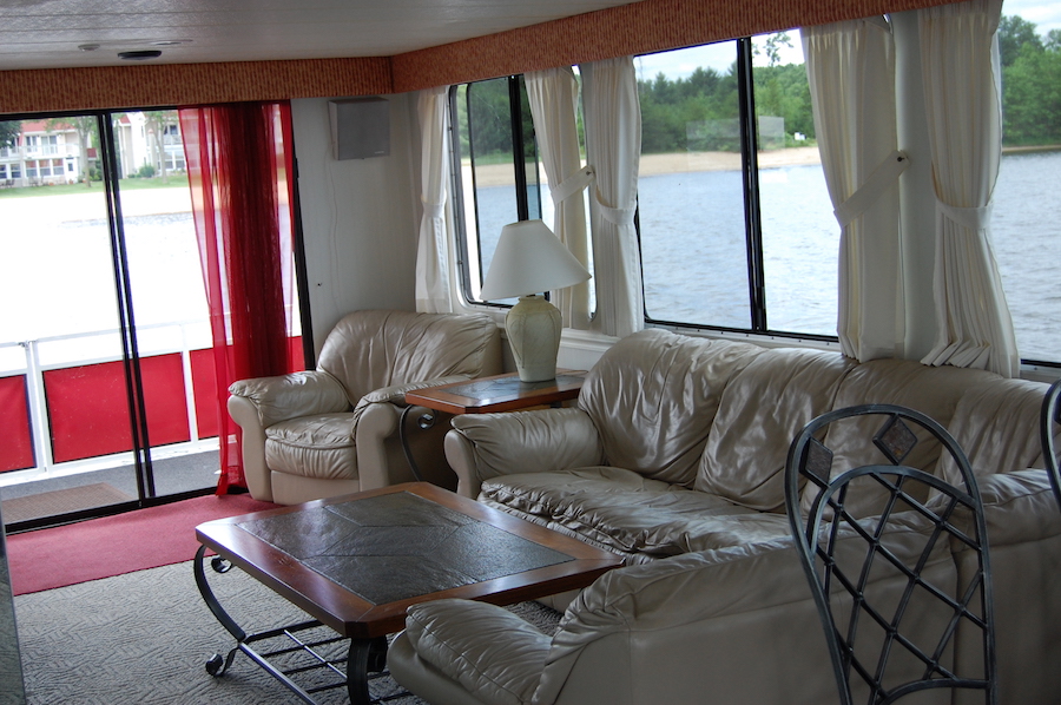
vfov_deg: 26.4
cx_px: 530
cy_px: 352
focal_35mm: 51
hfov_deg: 38.9
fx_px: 1501
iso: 400
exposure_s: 1/125
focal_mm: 34
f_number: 5.6
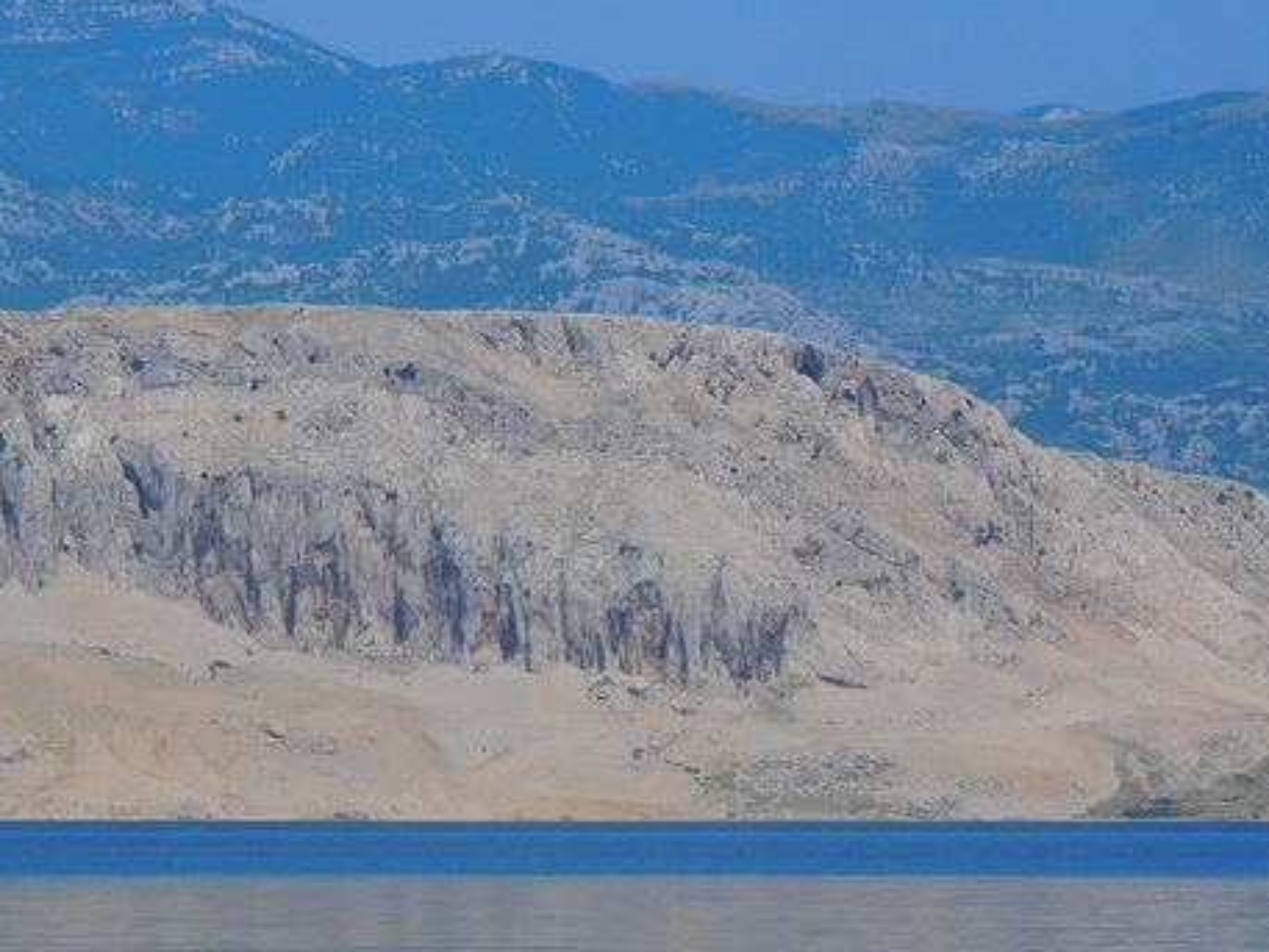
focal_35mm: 251
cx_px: 289
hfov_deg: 7.9
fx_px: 9204
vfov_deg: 5.9
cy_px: 641
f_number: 4.9
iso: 125
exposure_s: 1/1250
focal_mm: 20
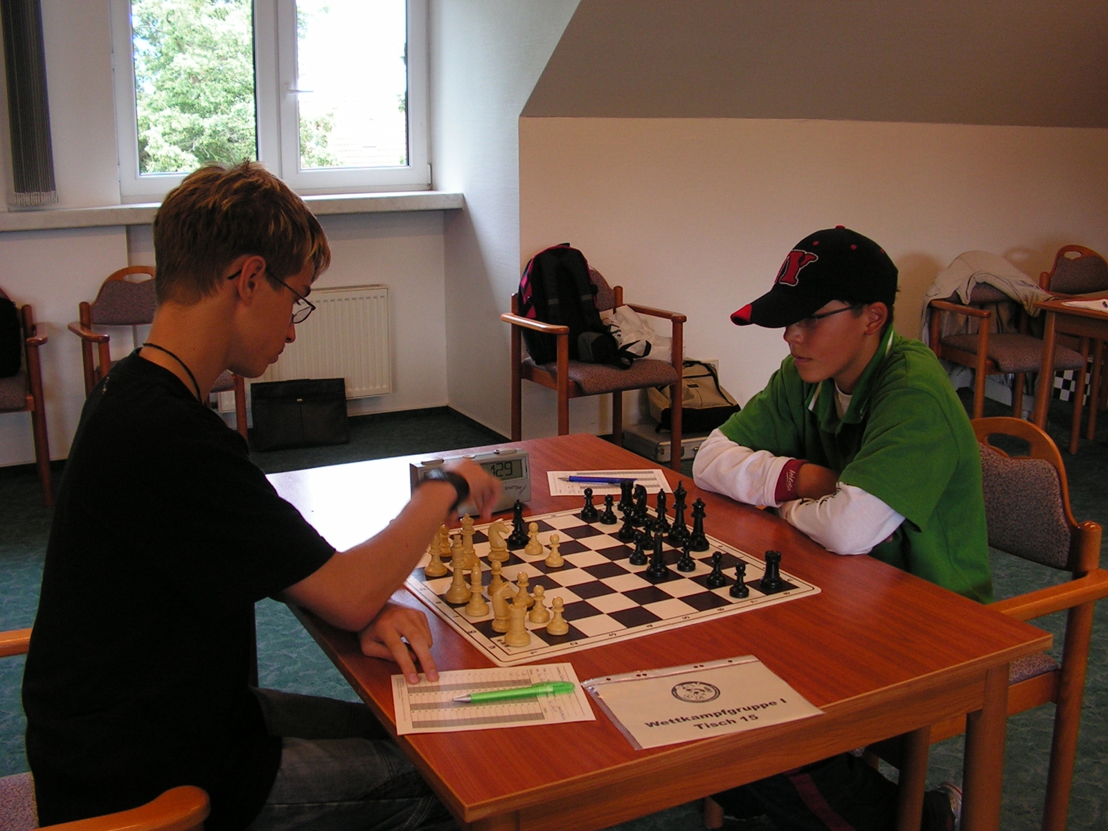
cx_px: 554
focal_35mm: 36
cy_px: 416
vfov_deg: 39.7
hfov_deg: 51.4
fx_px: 1152
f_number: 3.2
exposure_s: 1/40
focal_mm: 6
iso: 100
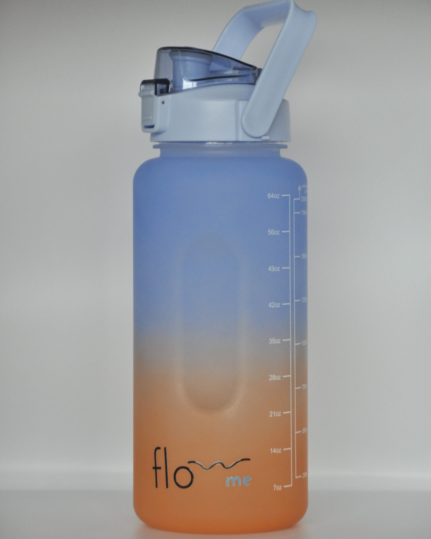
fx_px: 2576
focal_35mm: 162
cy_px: 237
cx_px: 216
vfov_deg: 11.9
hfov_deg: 9.6
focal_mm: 95
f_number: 5.3
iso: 1250
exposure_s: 1/50
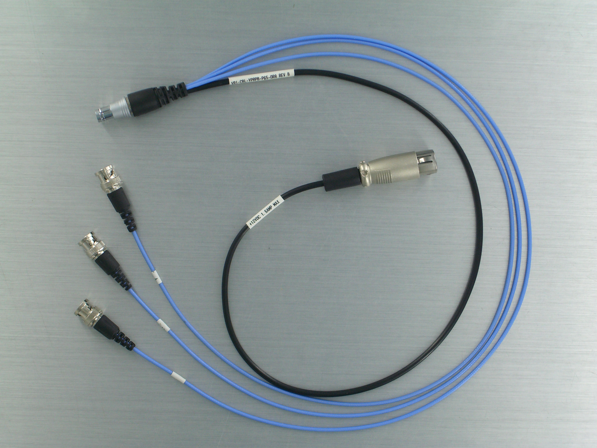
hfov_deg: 24.4
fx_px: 1380
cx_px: 298
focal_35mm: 80
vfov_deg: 18.4
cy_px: 224
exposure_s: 1/50
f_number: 4.4
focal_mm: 16.6
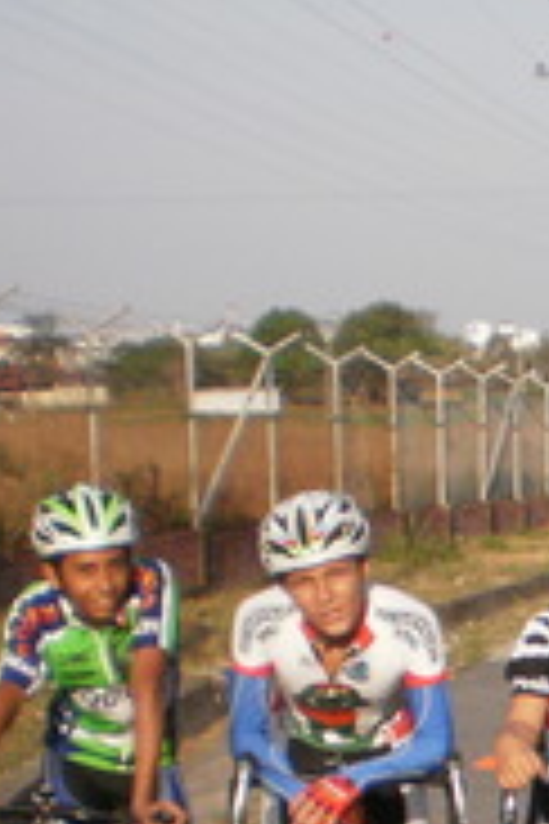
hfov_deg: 10.1
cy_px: 932
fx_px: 2996
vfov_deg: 15.2
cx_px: 873
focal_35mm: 131
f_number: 3.1
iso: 100
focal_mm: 6.3
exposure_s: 1/1000
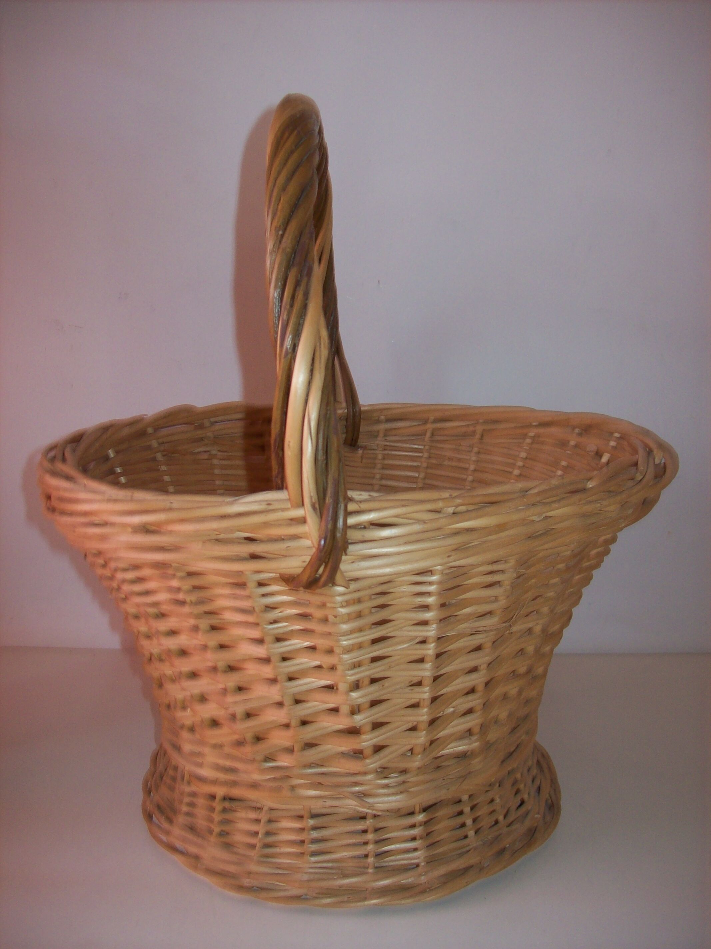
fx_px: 986
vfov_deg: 51.4
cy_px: 474
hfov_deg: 39.6
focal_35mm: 36
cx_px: 356
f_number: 2.7
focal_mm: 6
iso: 80
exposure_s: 1/64
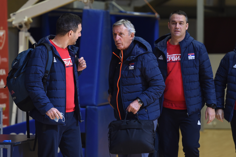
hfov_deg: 12.1
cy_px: 78
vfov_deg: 8.1
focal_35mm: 170
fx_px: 1113
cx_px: 118
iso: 2500
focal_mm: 170
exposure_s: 1/250
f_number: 4
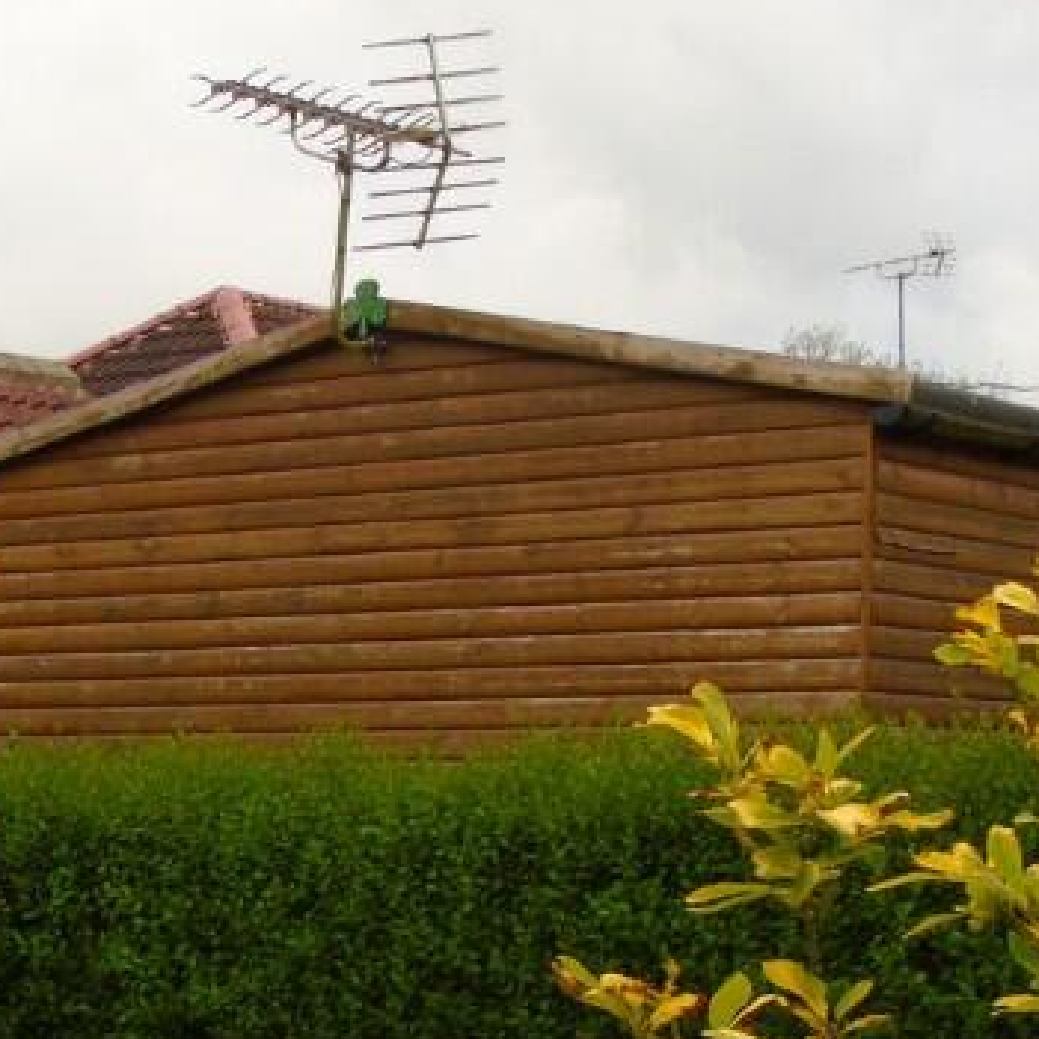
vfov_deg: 19.2
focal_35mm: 88
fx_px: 2988
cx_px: 291
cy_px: 1006
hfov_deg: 19.6
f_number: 3.8
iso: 80
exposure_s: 1/100
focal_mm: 6.1
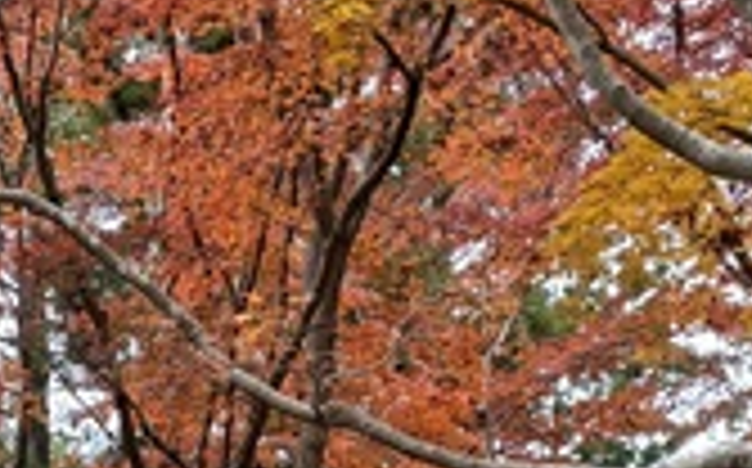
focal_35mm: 165
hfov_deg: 12.6
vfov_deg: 7.6
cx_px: 59
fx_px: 3378
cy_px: 886
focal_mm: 5.96
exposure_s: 1/267
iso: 64
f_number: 1.6
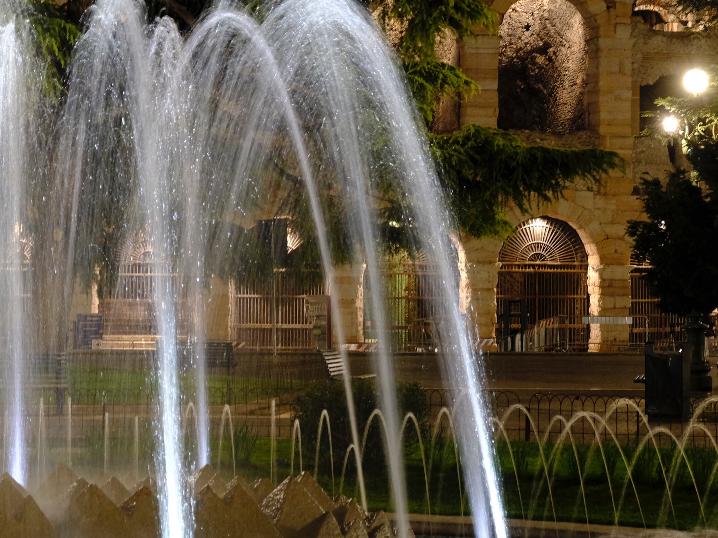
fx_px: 2136
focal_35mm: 103
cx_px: 349
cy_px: 202
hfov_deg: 19.1
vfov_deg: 14.3
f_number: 5.6
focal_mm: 50
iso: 1600
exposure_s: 1/4.3
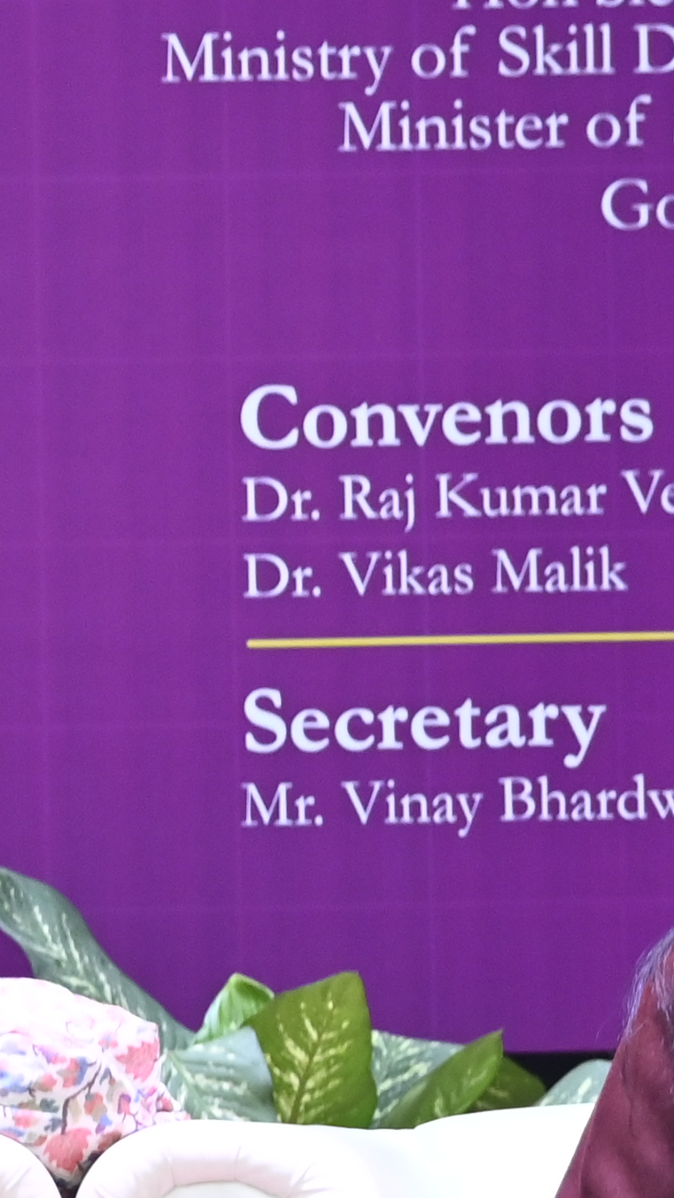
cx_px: -1818
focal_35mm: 276
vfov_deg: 7.8
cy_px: 983
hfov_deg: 4.2
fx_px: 8770
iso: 1600
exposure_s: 1/160
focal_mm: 59
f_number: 4
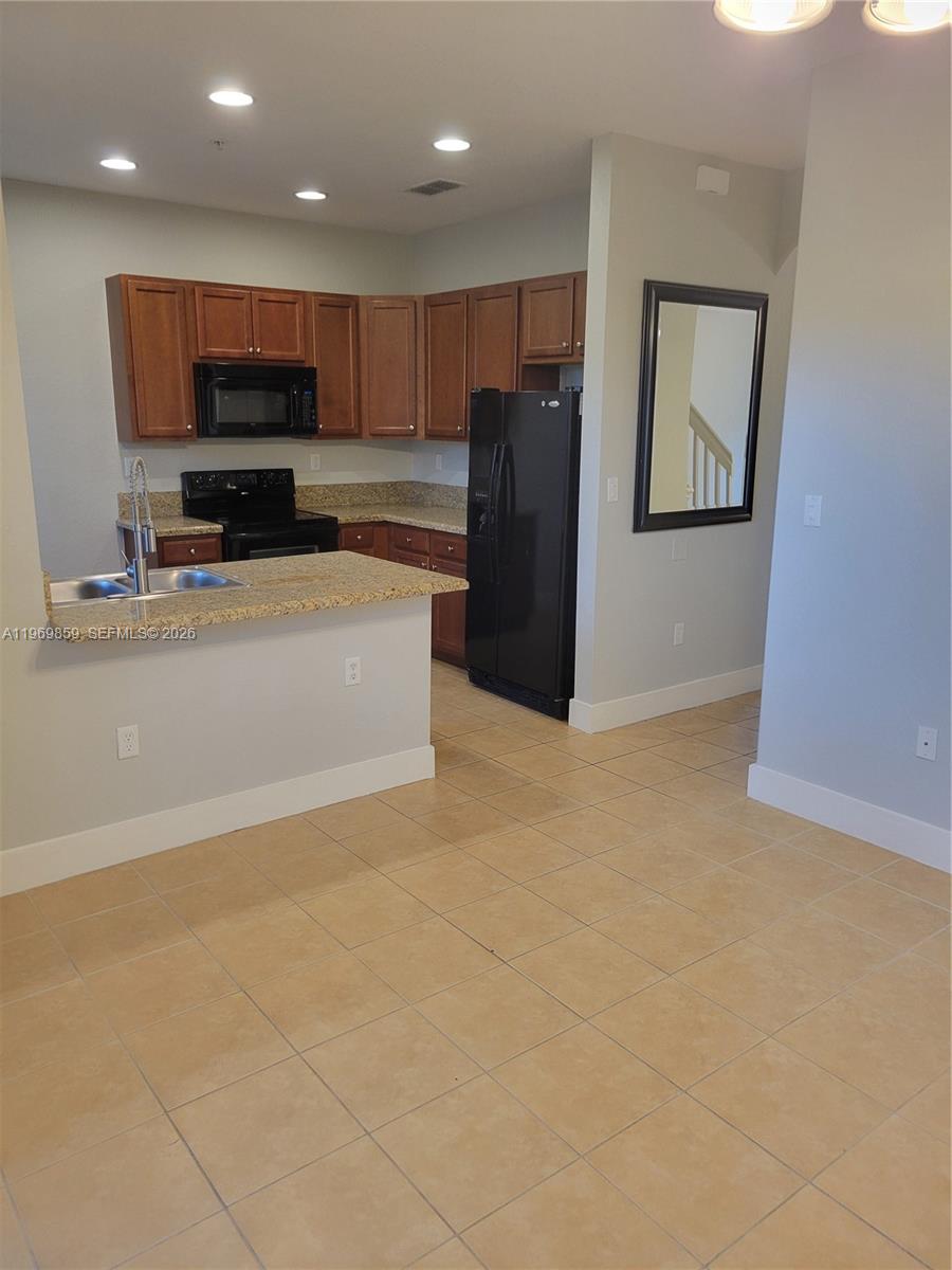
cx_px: 476
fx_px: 953
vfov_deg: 67.3
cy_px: 635
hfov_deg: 53.1
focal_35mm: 26
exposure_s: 1/60
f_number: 1.8
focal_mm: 5.4
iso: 200
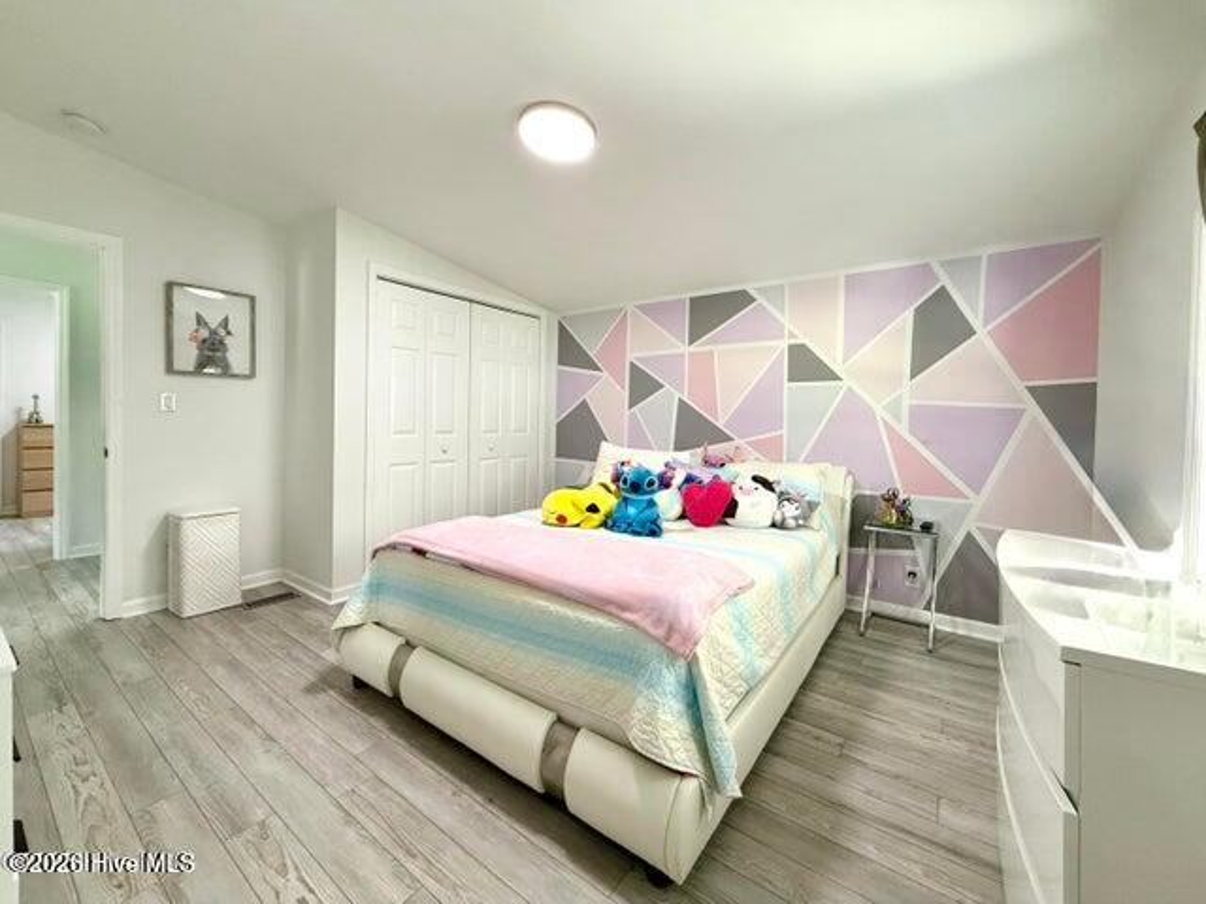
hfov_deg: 102.1
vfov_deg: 85.7
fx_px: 488
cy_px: 452
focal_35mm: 14
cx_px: 603
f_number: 2.2
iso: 250
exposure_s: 1/120
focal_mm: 2.22
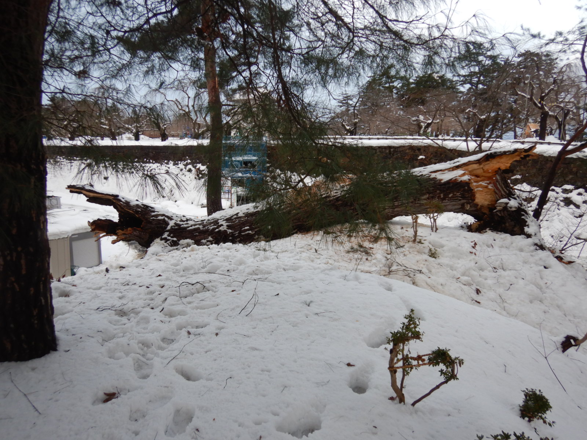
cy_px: 220
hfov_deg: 71.6
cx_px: 294
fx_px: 407
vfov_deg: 56.8
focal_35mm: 24
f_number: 2.8
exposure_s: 1/200
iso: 125
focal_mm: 4.3
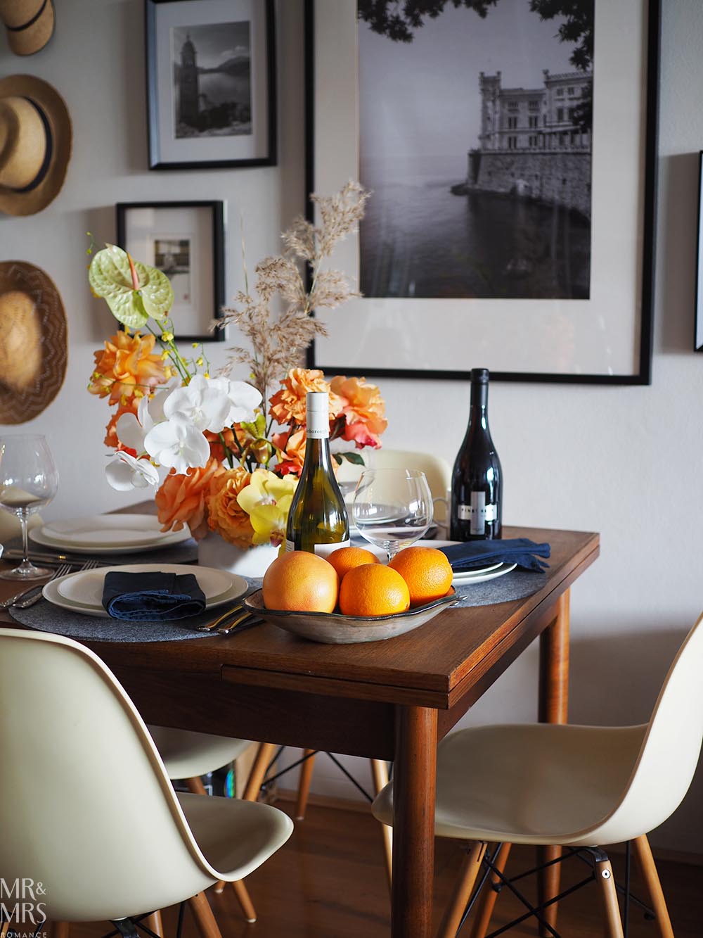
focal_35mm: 50
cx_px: 352
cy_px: 469
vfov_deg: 38.2
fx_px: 1354
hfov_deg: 29.1
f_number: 2
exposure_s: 1/25
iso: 200
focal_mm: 25
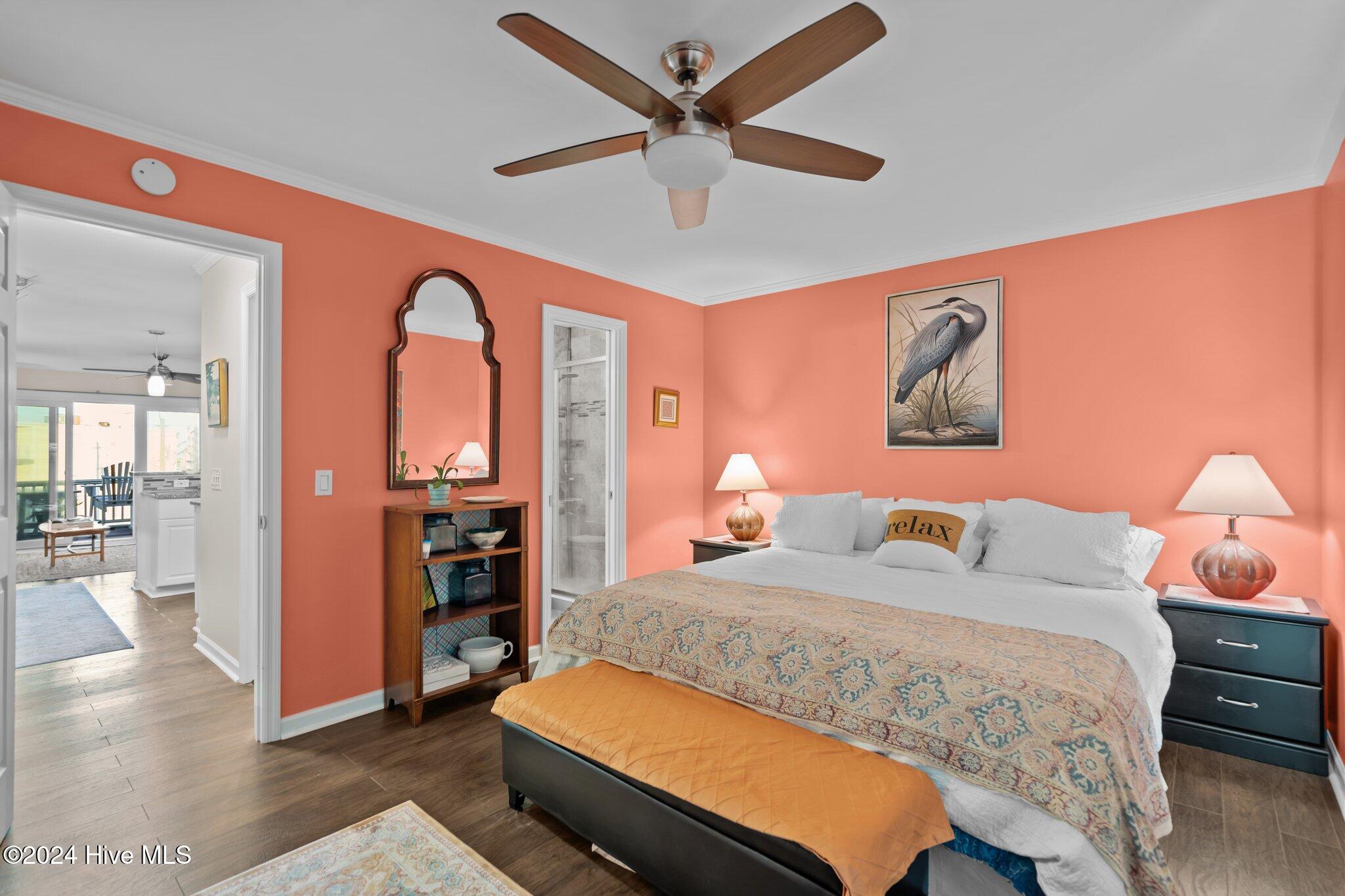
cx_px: 672
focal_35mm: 16
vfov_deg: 73.7
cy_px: 448
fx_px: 598
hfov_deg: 96.7
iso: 400
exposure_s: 1/2.5
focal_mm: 16
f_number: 4
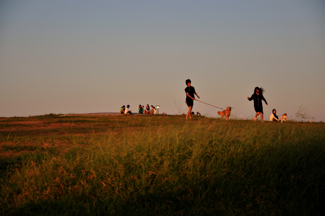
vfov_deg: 12.1
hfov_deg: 18.2
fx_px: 1014
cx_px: 162
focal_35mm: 112
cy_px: 108
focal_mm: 75
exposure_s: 1/400
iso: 200
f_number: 5.3
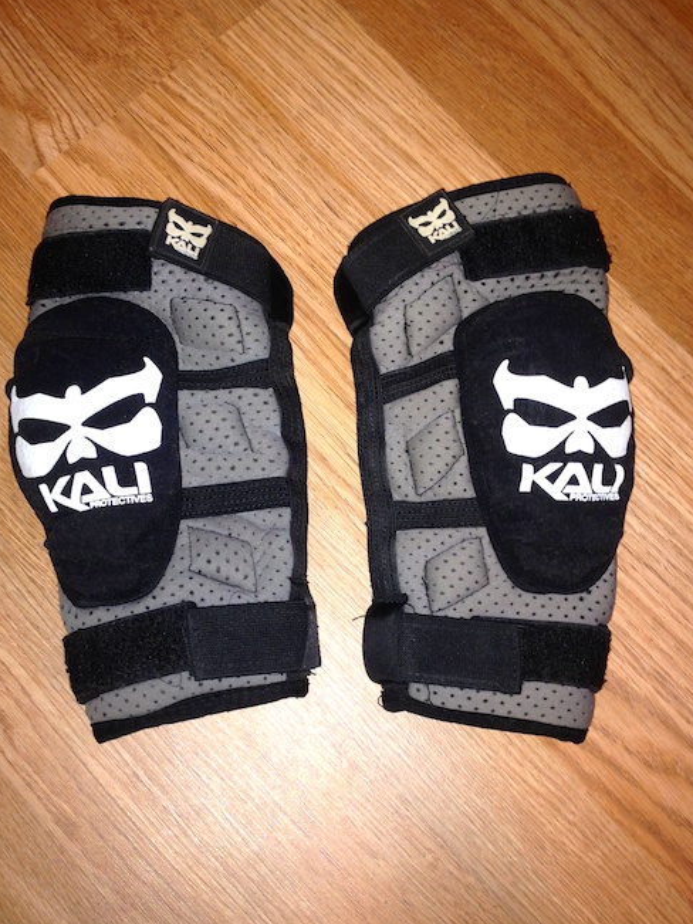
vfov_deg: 43.8
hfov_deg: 33.6
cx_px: 325
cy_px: 507
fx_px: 1148
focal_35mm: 43
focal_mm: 4.28
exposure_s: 1/16
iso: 64
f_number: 2.4
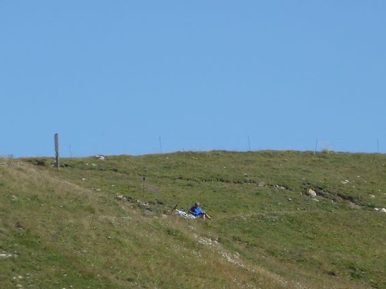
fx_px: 5877
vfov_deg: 2.8
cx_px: 235
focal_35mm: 527
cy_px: 173
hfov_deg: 3.8
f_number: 4.9
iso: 80
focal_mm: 49.2
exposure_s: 1/400
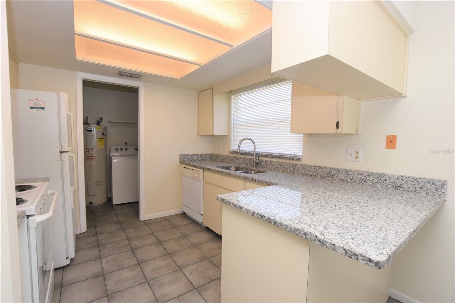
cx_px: 228
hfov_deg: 100.4
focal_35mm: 15
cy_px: 152
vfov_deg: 77.3
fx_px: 190
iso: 200
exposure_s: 1/125
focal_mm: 10
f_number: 5.6
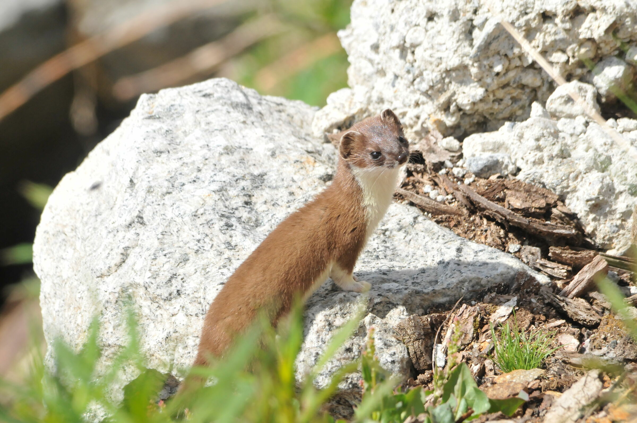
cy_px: 212
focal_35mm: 750
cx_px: 318
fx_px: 13255
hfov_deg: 2.8
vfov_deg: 1.8
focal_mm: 500
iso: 800
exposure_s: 1/640
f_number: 11
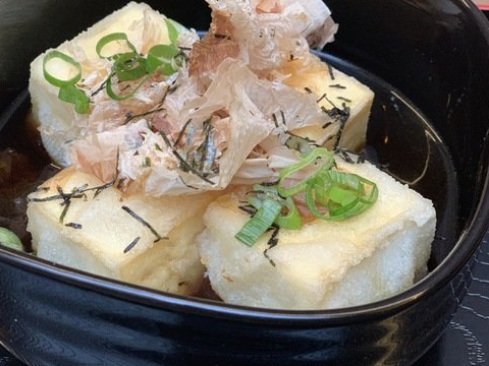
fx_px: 918
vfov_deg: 22.6
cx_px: 206
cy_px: 161
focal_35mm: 65
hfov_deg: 29.8
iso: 160
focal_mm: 6
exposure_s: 1/50
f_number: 2.4
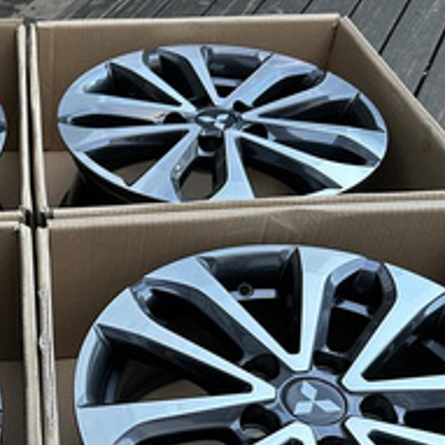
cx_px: -2
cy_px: 359
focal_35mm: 50
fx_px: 727
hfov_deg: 31.4
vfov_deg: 33.0
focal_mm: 6.86
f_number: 1.78
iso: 250
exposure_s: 1/110
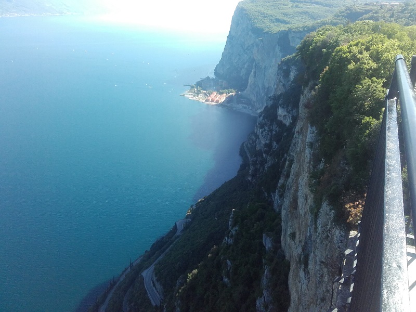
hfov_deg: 58.4
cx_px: 208
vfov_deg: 45.4
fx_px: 373
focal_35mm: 31
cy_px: 156
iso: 50
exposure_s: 1/383
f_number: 2.2
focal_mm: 3.3
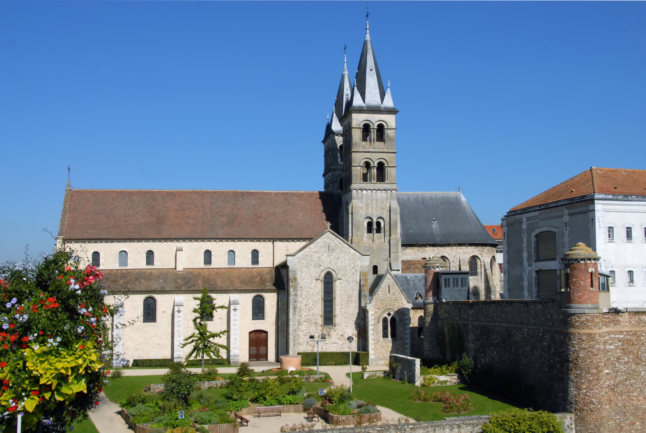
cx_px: 323
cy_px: 216
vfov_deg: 33.1
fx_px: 728
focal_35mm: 40
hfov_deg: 47.9
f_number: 9
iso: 250
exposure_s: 1/1000
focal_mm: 27
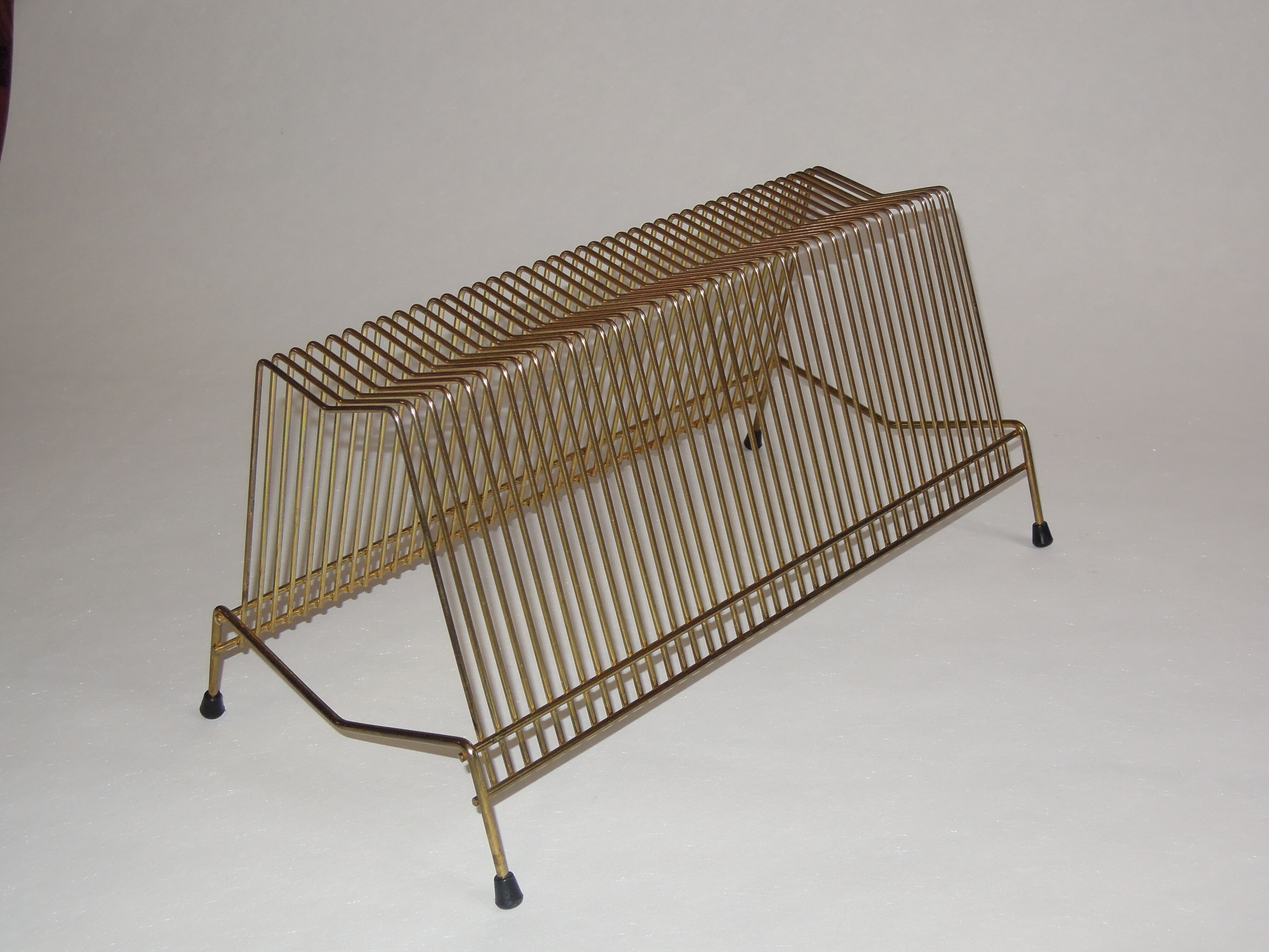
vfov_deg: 29.1
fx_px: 1833
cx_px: 634
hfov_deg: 38.2
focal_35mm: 50
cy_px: 476
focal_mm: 9
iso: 200
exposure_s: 1/50
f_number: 3.7
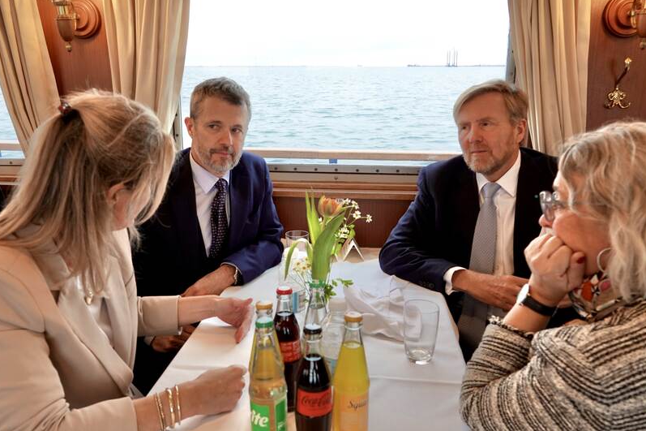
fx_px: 448
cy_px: 208
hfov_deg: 71.5
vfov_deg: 51.3
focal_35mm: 25
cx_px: 331
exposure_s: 1/80
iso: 100
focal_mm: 8.8
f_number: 2.4
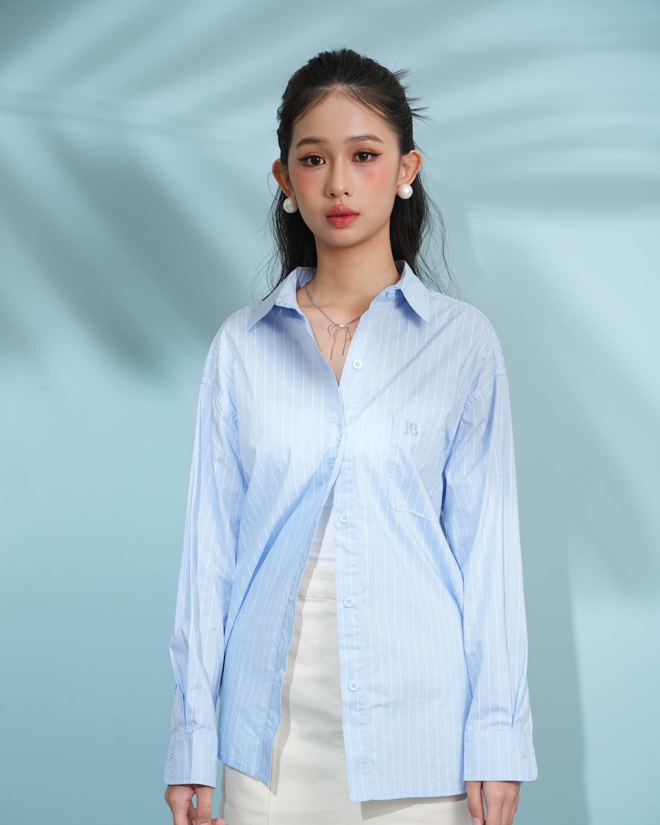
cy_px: 459
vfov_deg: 24.1
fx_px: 1929
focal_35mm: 79
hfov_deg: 19.4
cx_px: 330
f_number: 3.5
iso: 250
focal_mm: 70
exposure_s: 1/200
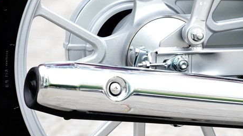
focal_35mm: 480
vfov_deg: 2.5
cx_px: 203
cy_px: 40
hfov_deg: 4.5
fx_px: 3091
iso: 1250
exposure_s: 1/250
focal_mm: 174
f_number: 4
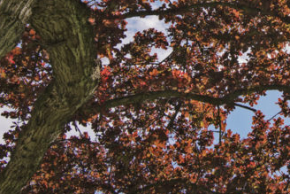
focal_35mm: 50
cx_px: 291
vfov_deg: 25.2
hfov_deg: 35.7
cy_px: -16
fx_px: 403
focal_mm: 16
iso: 200
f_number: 7.1
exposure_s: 1/200
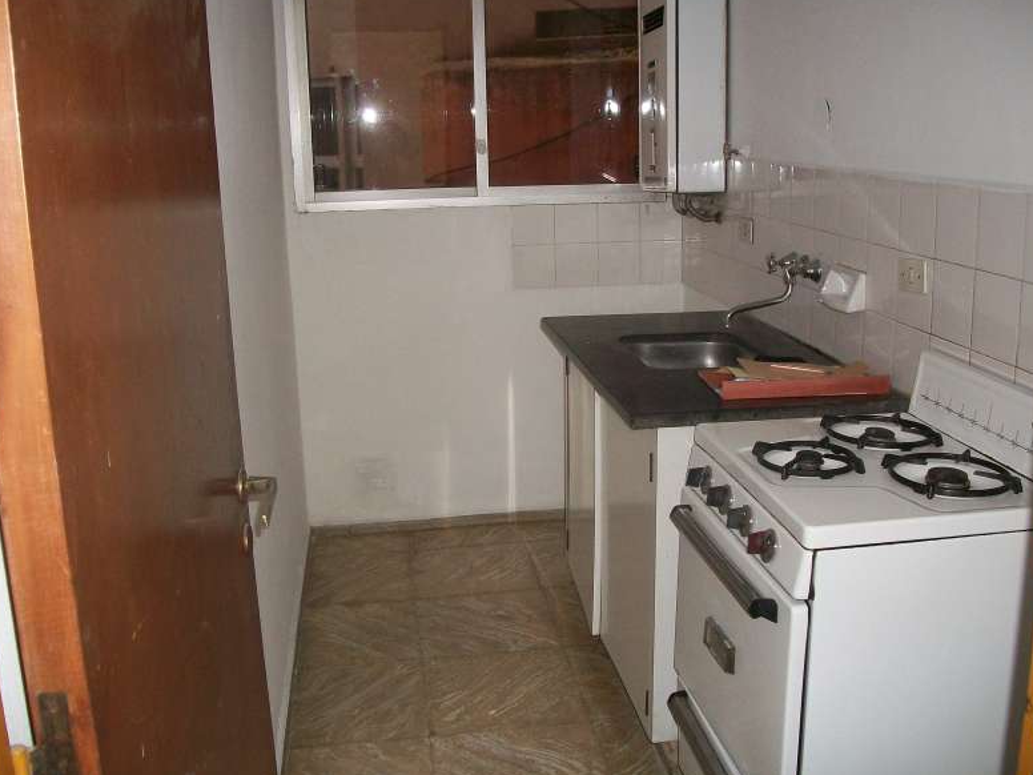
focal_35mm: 33
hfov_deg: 55.4
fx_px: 985
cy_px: 382
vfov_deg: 42.9
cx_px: 515
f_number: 2.9
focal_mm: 5.7
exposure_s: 1/30
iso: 160
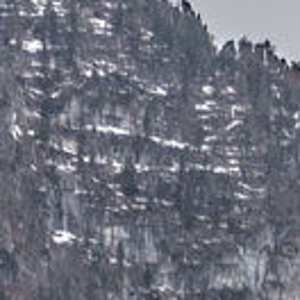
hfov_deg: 2.5
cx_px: 418
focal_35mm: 697
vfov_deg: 2.4
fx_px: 6834
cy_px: 1450
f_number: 8
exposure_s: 1/80
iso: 200
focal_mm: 50
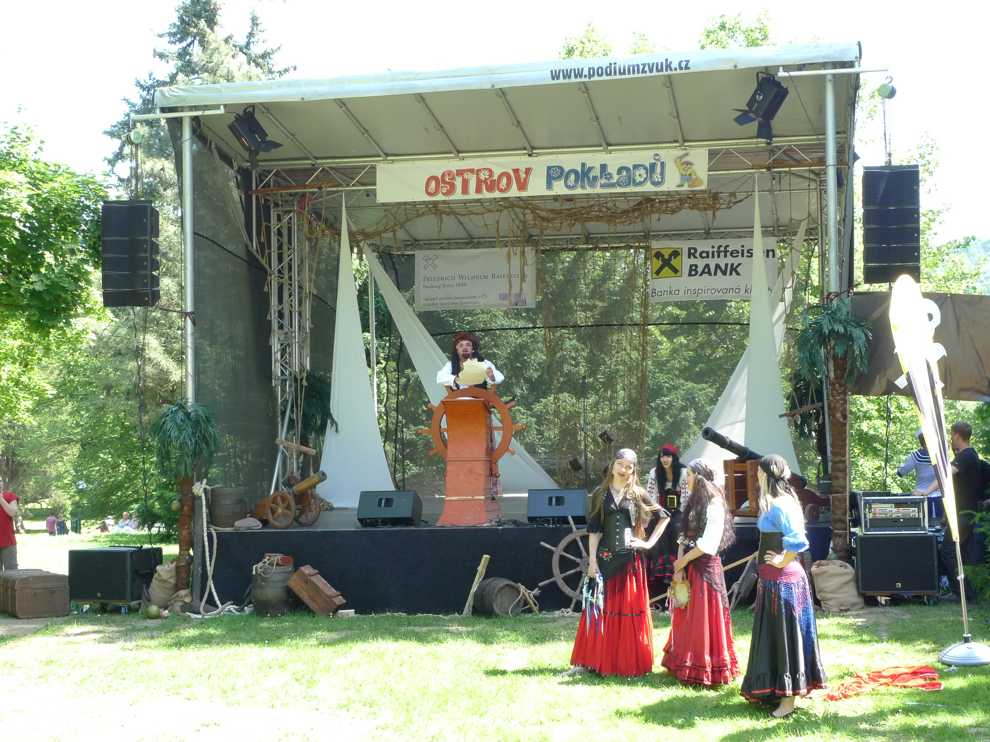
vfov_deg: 28.0
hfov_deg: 36.8
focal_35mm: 52
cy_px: 371
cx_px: 495
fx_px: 1487
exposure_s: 1/100
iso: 320
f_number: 5.6
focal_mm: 11.1
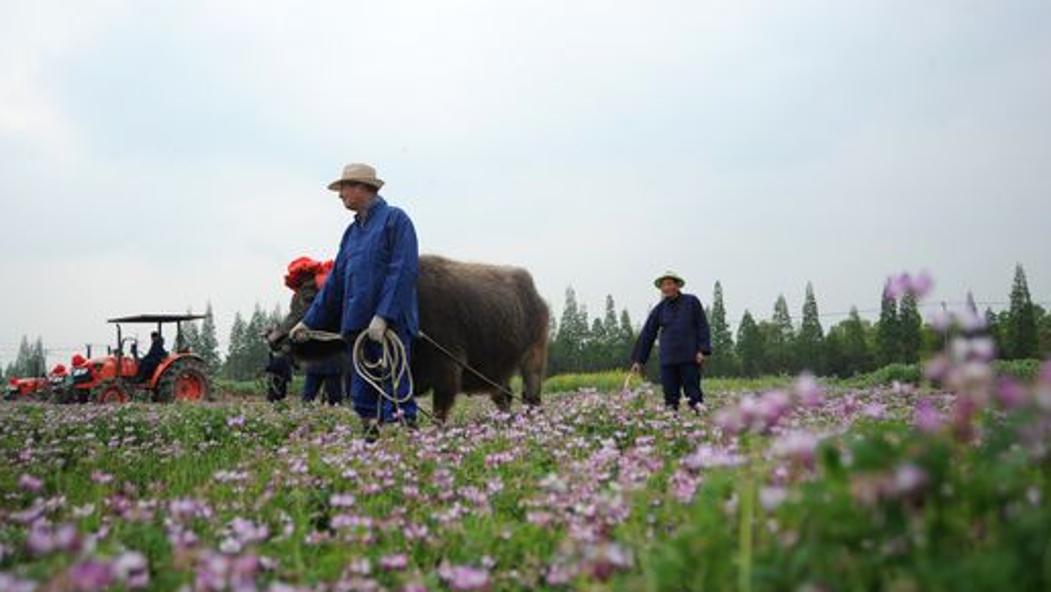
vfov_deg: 32.0
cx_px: 524
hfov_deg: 54.0
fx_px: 1031
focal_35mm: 37
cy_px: 337
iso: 200
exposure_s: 1/1000
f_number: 4.5
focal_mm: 35
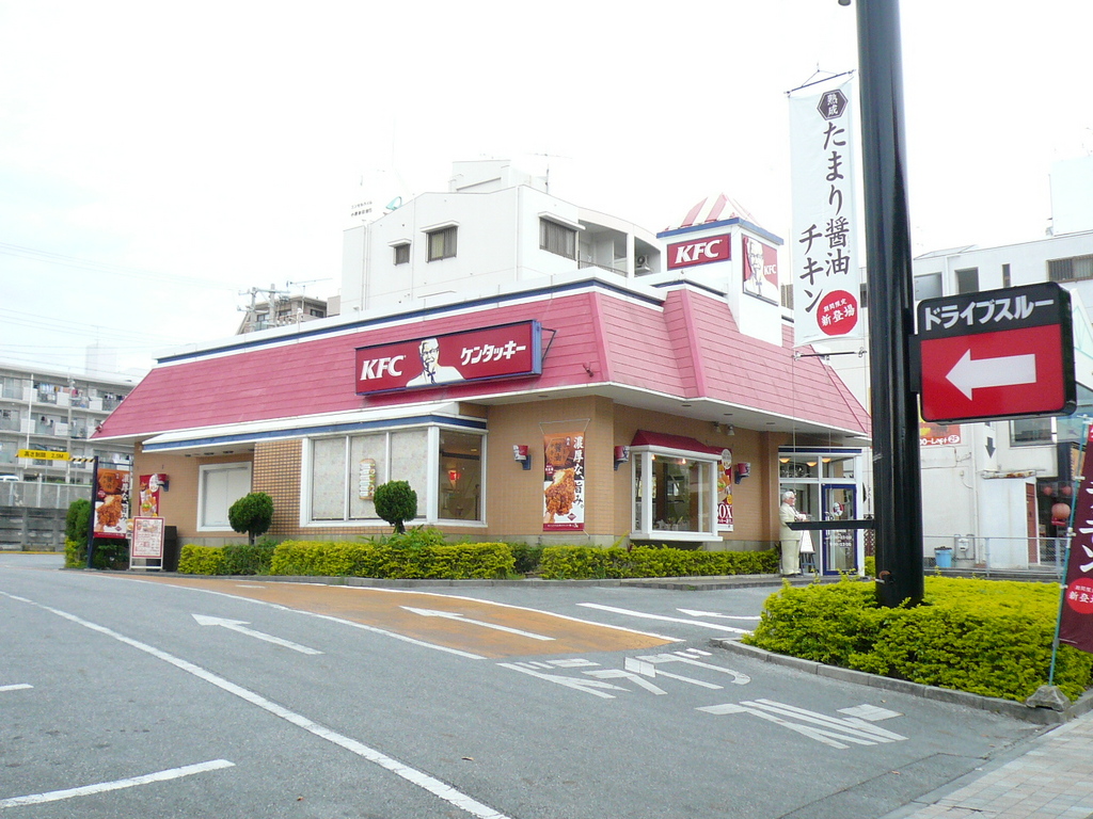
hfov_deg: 51.4
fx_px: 1137
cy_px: 410
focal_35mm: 36
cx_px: 546
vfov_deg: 39.7
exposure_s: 1/100
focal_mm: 4.6
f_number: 2.8
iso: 100
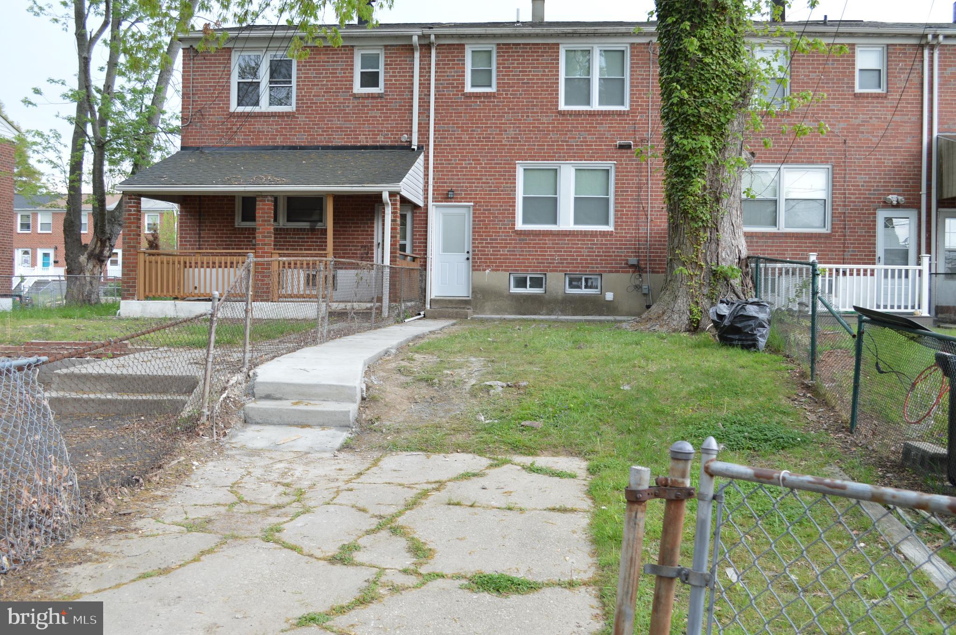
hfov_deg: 57.3
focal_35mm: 33
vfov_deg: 39.9
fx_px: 875
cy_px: 318
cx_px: 478
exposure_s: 1/125
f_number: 5.6
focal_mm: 22
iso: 360
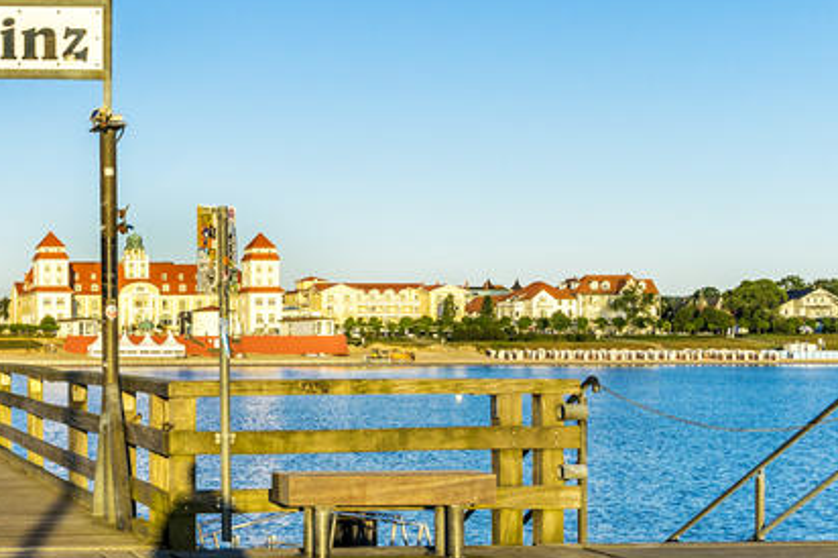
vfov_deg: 19.4
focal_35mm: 70
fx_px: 1628
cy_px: 343
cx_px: -53
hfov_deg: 26.8
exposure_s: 1/400
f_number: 11
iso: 200
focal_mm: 32
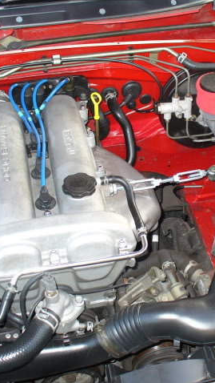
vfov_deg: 38.5
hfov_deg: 22.1
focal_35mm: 54
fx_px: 547
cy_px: 192
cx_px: 157
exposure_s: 1/60
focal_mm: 6.1
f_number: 2.8
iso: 150
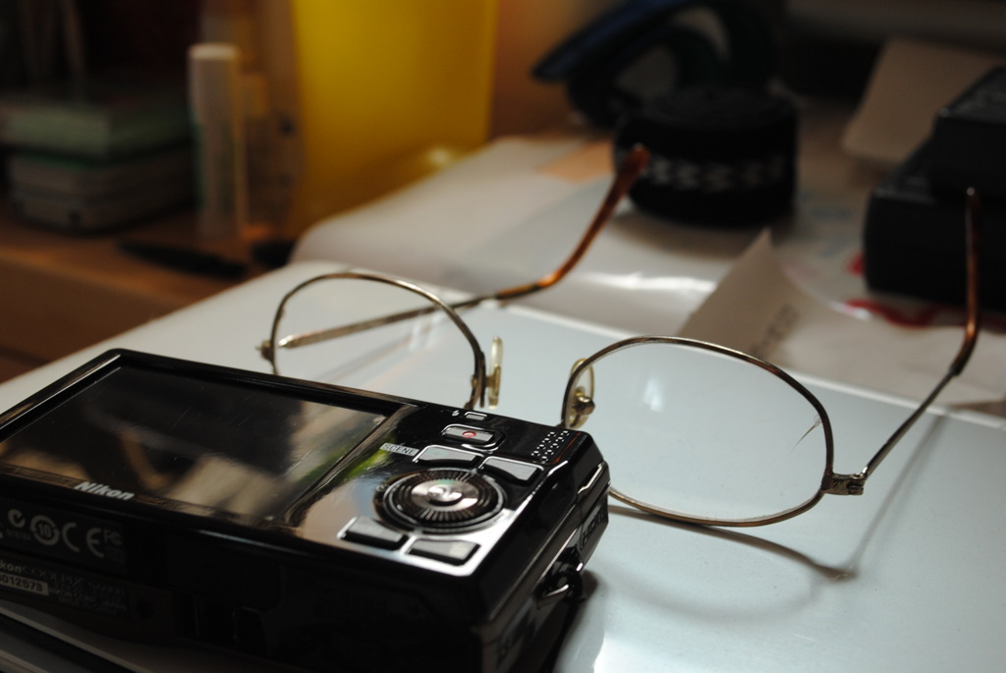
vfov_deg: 25.1
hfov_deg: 36.8
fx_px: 1510
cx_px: 503
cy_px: 336
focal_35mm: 54
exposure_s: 1/6
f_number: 8
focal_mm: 36
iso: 200
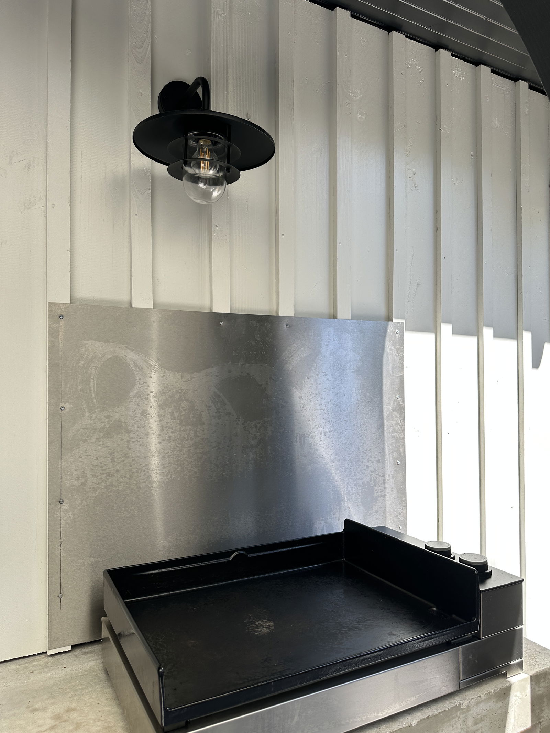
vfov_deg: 71.6
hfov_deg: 56.8
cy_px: 366
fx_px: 508
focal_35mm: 24
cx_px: 275
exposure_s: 1/704
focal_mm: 6.86
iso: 80
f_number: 1.78
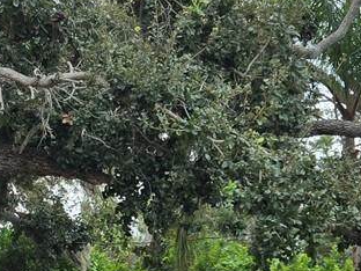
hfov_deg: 15.8
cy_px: 220
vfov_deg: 12.5
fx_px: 1231
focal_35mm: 118
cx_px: -109
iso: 80
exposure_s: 1/1597
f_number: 1.8
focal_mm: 5.4
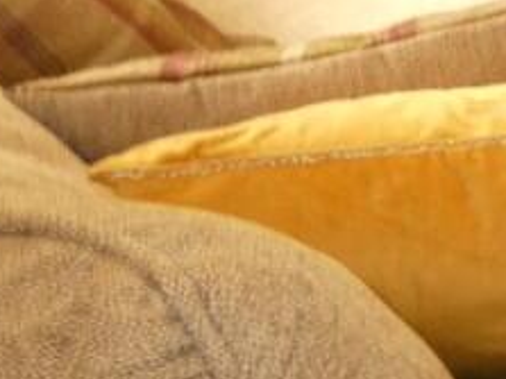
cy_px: -259
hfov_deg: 15.5
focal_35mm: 92
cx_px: 1091
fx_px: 1344
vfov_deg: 14.5
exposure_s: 1/25
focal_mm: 3.6
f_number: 2.8
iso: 80
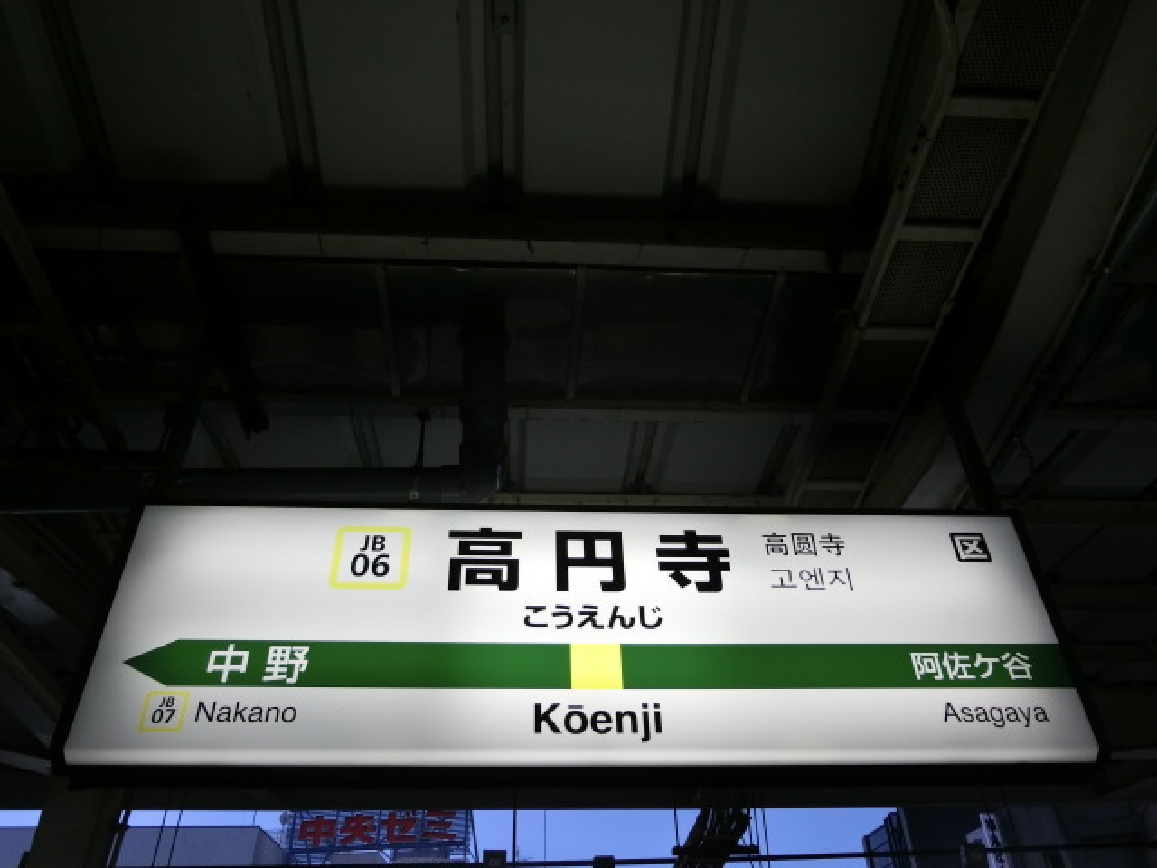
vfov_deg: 48.2
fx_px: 969
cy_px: 434
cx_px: 578
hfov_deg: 61.7
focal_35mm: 29
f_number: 3.7
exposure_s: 1/125
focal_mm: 5.2
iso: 125
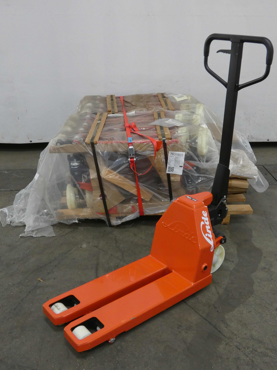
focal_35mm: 38
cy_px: 188
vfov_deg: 49.0
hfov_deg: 37.7
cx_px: 133
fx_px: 405
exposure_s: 1/80
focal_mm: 6.2
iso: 320
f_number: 3.4
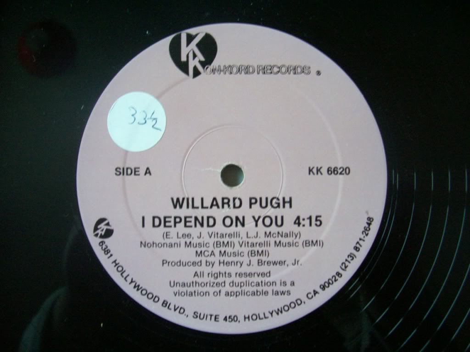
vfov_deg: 41.8
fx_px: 462
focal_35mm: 34
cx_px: 235
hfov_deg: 54.0
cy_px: 176
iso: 160
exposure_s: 1/13.4
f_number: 2.7
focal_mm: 5.6
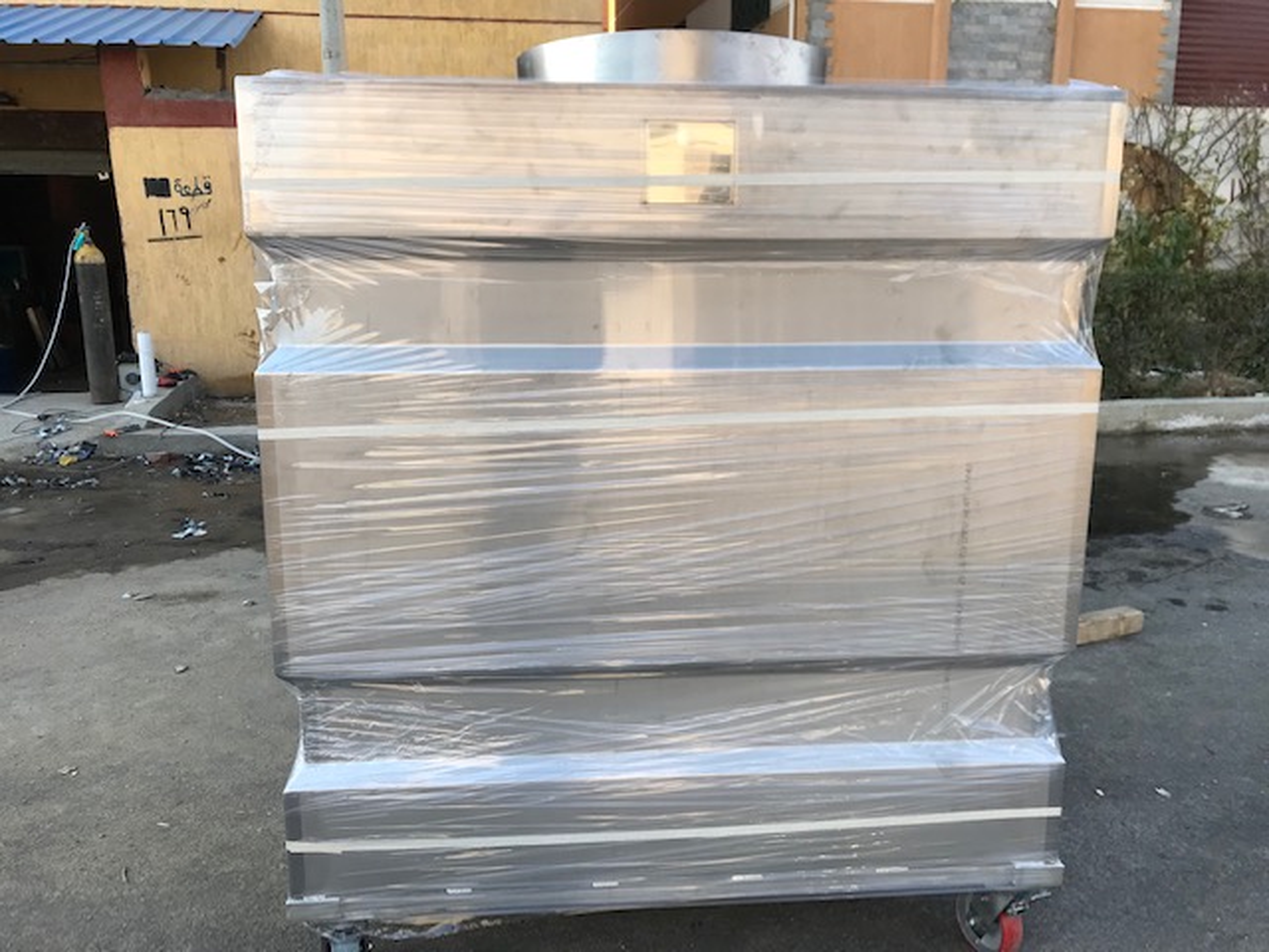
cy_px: 476
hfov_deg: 63.4
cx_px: 634
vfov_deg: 49.7
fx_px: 1026
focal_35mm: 28
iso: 20
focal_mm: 3.99
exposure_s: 1/451
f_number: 1.8
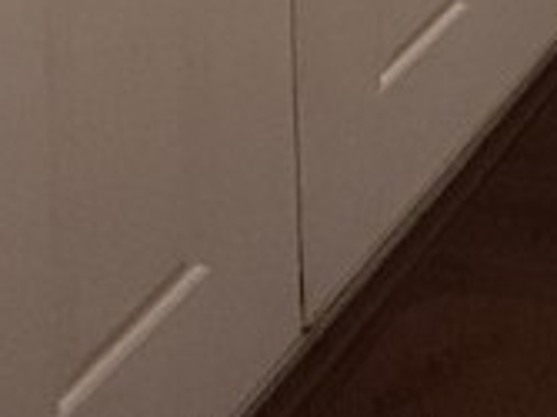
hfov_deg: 18.3
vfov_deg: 11.0
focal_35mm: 86
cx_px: 977
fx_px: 1383
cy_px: -841
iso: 400
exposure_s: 1/120
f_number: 2.2
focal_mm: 2.22
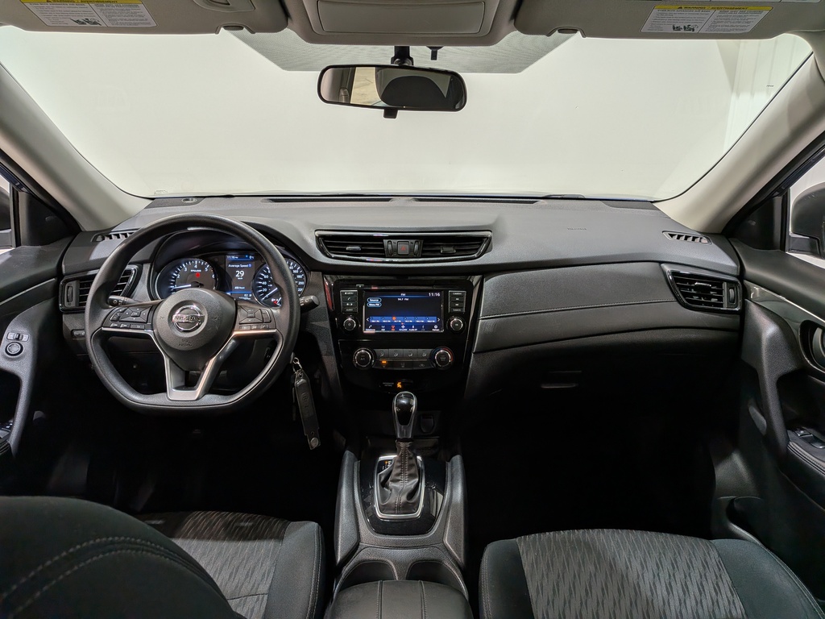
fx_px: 572
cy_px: 310
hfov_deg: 71.6
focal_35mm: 24
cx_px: 412
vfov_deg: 56.8
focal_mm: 4.53
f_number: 1.7
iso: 29
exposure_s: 1/127
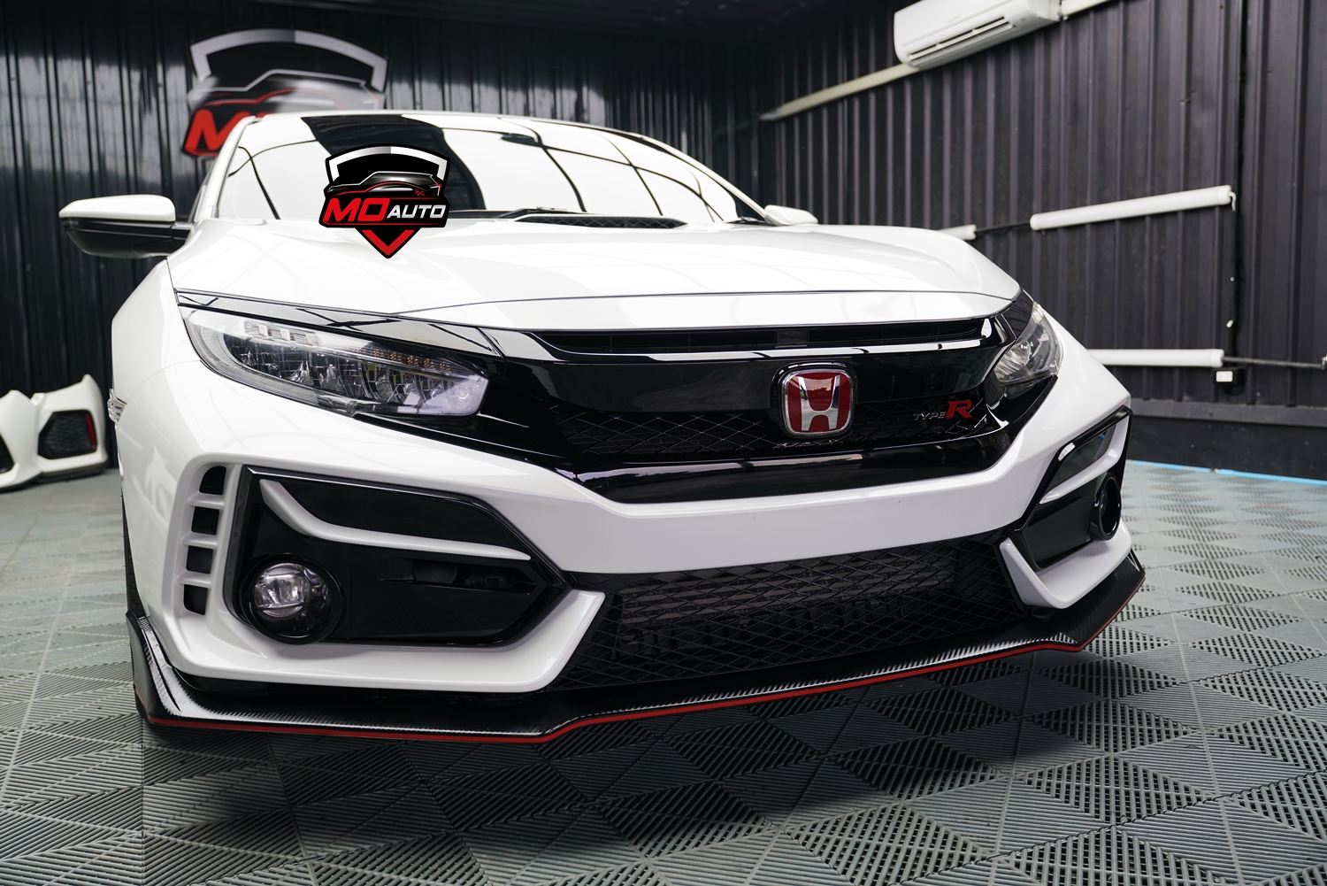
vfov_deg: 42.4
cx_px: 664
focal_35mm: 31
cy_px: 443
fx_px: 1143
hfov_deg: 60.3
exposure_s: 1/60
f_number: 4
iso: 160
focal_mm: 31
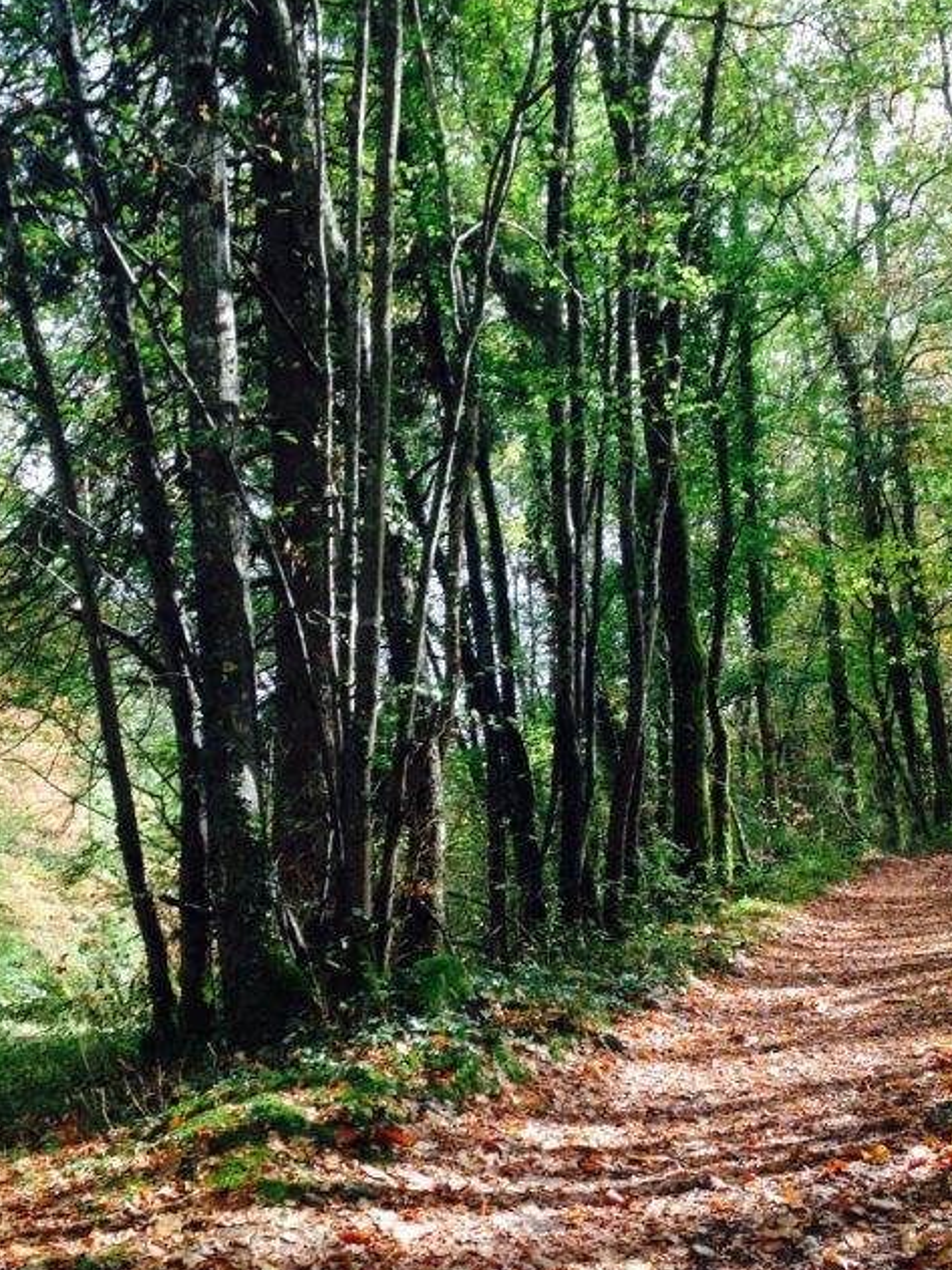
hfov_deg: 31.5
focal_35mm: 46
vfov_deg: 40.9
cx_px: 515
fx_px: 1687
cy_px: 799
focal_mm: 4.12
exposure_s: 1/120
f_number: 2.4
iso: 50
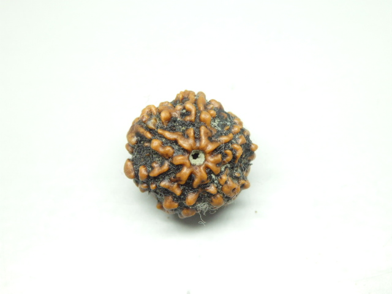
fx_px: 747
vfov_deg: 22.3
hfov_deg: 29.4
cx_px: 196
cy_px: 147
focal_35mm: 66
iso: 640
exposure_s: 1/100
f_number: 4.4
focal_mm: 11.9
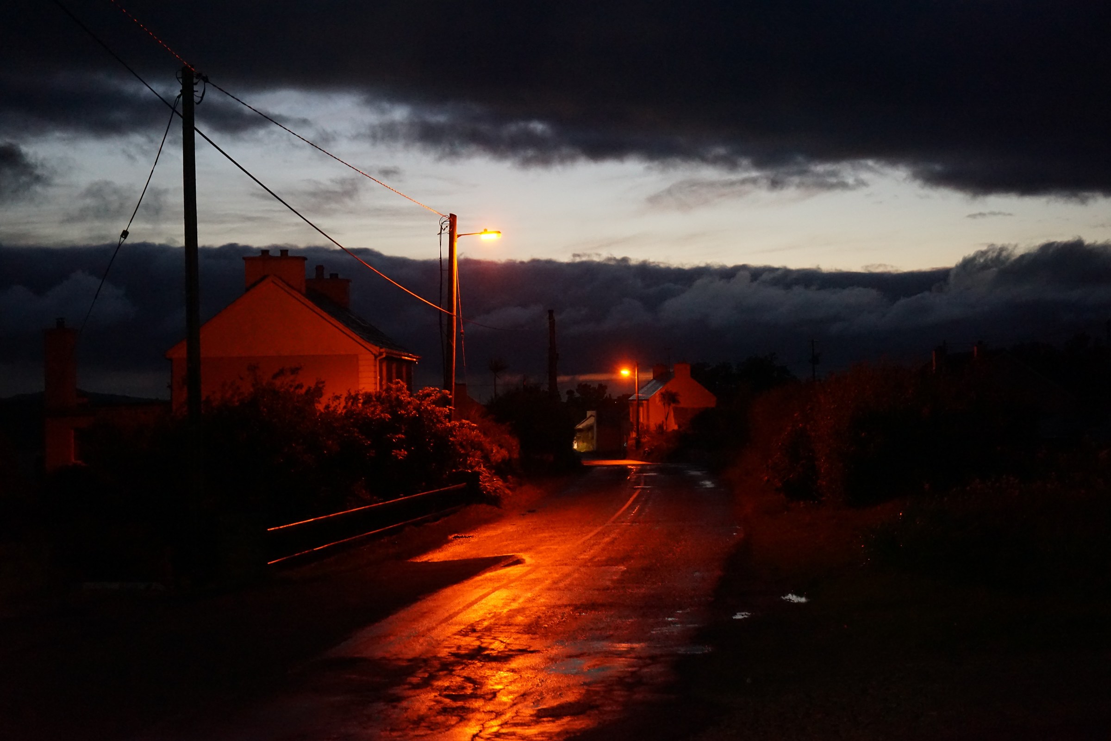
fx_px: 1759
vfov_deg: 23.8
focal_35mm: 57
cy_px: 370
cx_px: 556
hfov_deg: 35.0
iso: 6400
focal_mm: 57
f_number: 5
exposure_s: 1/50
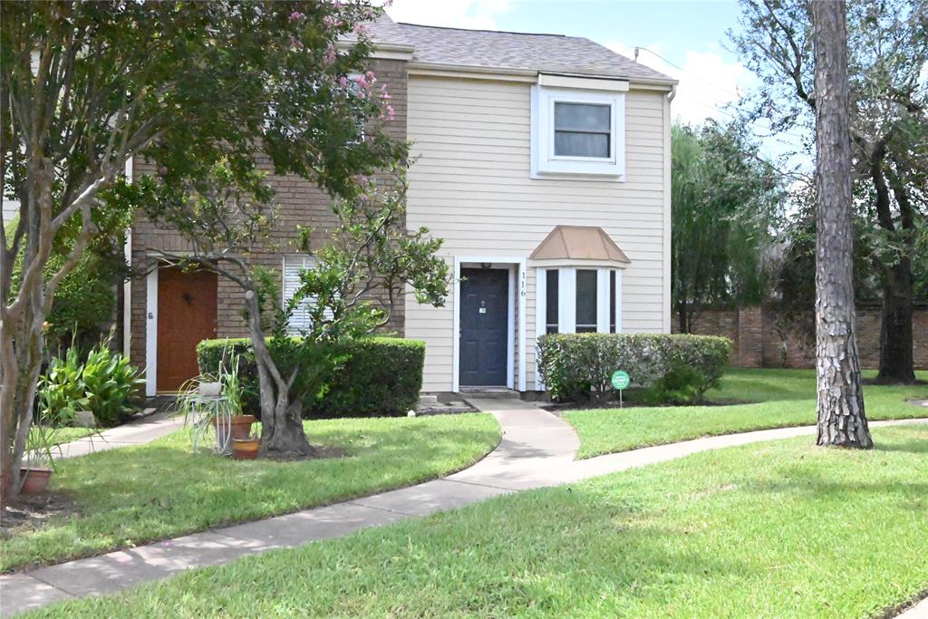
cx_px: 464
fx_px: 838
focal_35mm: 32
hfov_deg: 58.0
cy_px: 310
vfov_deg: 40.5
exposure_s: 1/8000
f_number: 20
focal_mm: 32.5
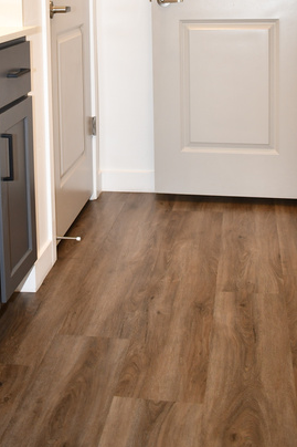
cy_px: 44
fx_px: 731
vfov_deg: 32.3
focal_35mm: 59
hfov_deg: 22.8
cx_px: 85
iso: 500
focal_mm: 21
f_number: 4
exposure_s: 1/60
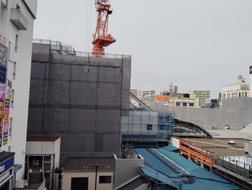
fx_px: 226
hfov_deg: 58.3
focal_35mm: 31
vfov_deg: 45.5
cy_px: 97
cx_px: 132
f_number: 1.8
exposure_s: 1/753
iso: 50
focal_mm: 4.22
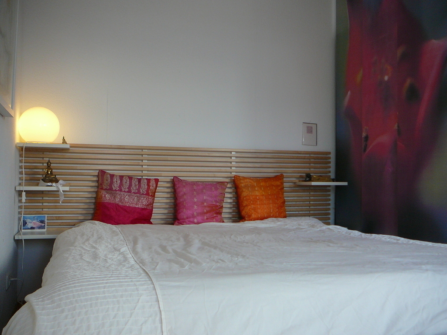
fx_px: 452
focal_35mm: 35
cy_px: 168
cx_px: 224
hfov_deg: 52.6
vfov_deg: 40.7
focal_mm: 5.2
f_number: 2.8
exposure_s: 1/40
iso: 100
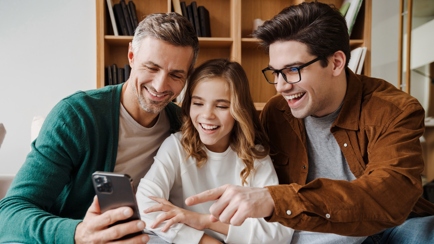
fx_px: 437
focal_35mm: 38
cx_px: 216
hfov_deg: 52.8
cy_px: 146
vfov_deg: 31.1
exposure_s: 1/160
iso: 640
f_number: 4
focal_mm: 36
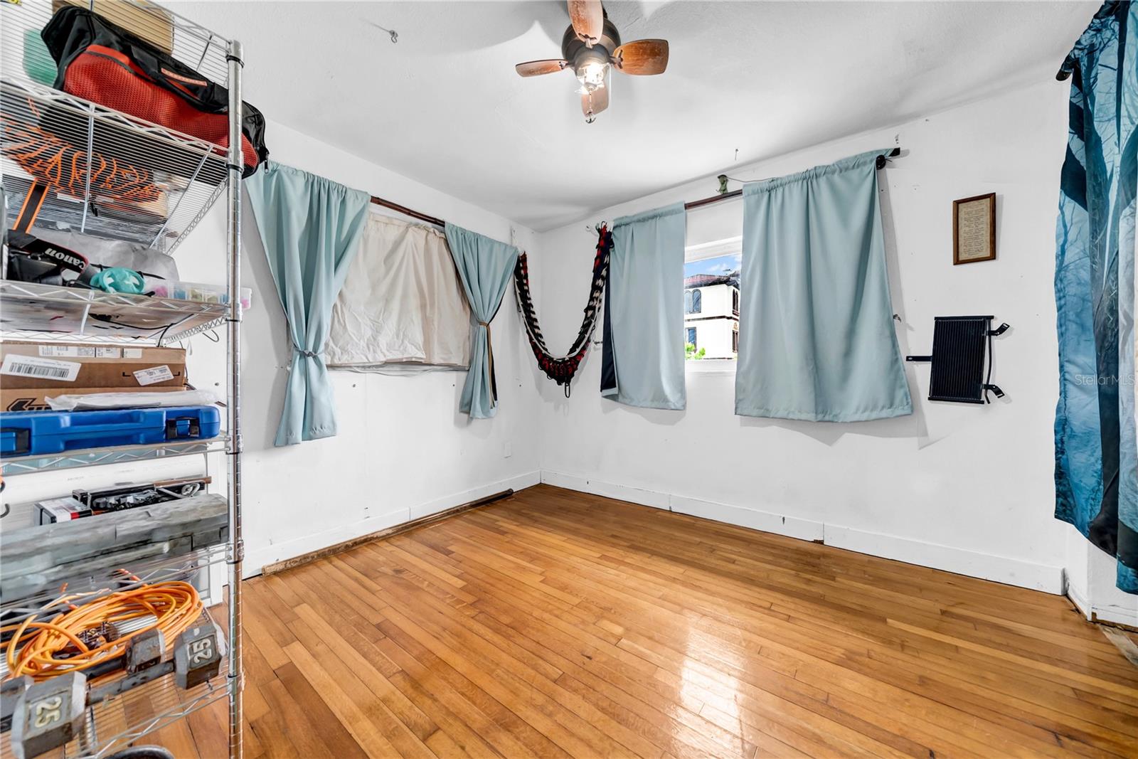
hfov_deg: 112.6
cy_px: 380
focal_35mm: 12
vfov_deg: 90.0
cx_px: 569
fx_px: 379
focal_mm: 12
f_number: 4.5
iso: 800
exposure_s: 1/30
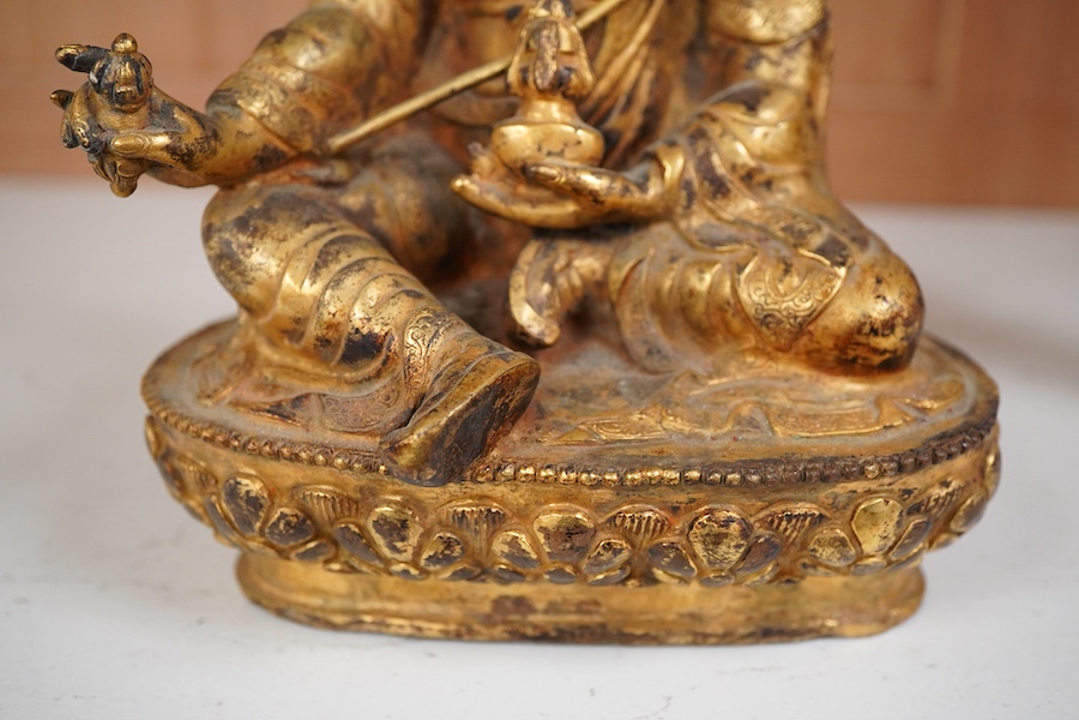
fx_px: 1349
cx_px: 540
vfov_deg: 29.9
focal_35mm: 45
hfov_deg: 43.6
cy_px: 360
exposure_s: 1/125
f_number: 7.1
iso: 1250
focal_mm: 30
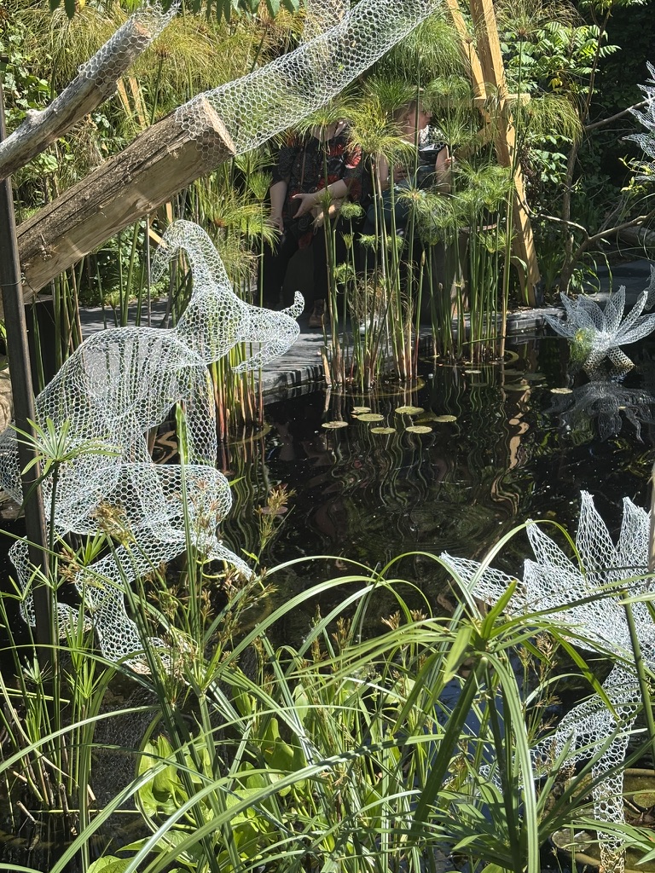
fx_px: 1312
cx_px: 328
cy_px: 436
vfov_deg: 36.8
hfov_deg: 28.0
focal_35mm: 52
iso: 32
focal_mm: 5.96
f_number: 1.6
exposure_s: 1/988
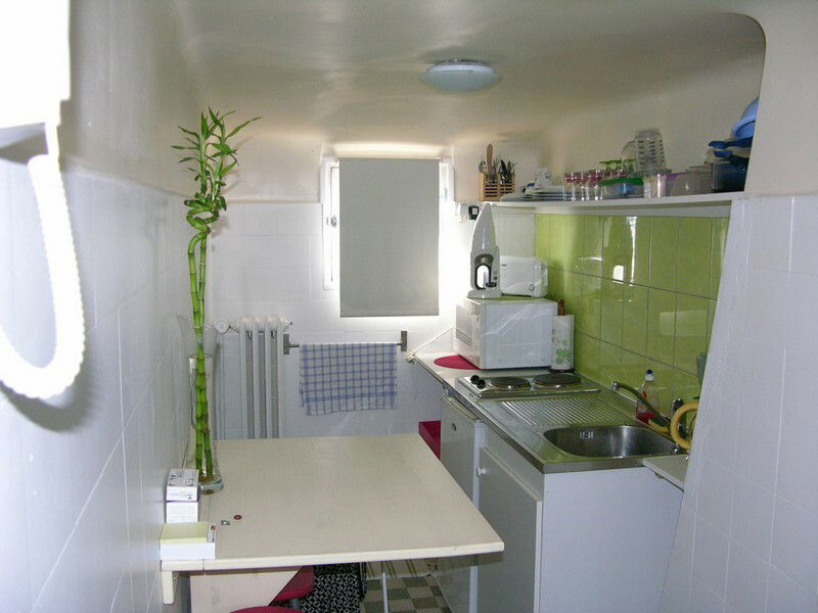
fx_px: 827
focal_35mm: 35
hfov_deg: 52.6
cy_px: 306
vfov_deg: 40.7
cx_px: 409
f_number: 2.8
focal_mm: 8.9
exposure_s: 1/60.1
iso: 200
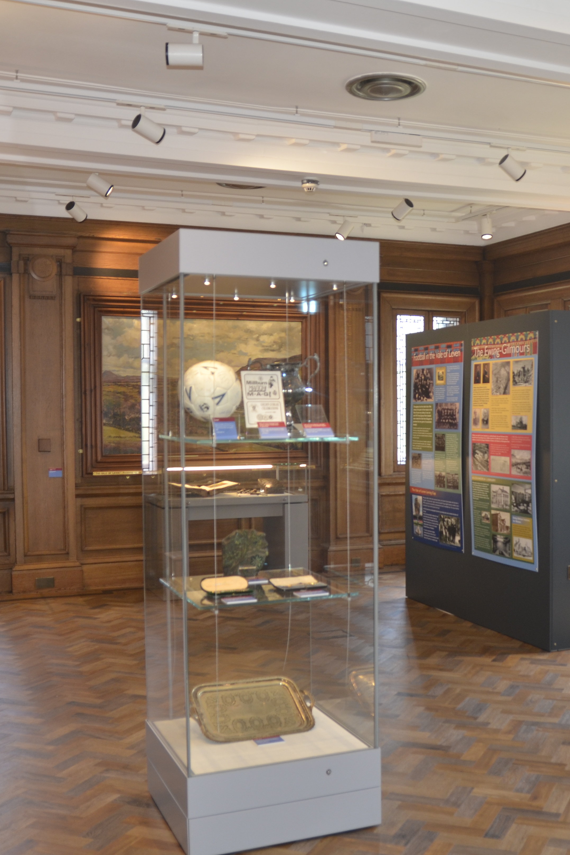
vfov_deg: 47.4
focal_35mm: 41
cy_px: 429
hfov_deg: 32.0
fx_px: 974
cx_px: 427
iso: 250
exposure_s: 1/125
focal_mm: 18
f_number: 2.8
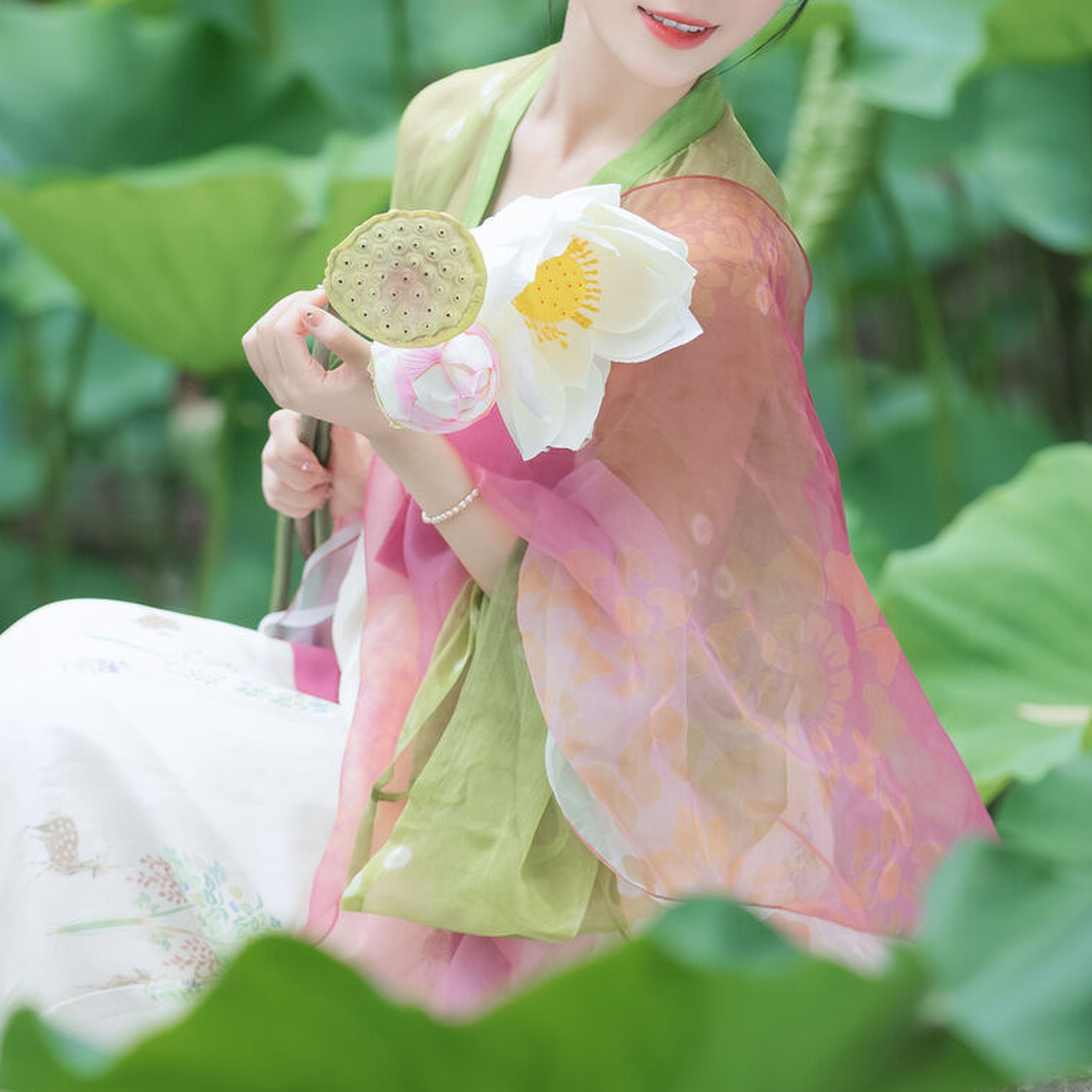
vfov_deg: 5.8
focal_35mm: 302
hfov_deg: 5.8
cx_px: 425
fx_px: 10778
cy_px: 473
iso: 320
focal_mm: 150
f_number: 2.8
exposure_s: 1/640
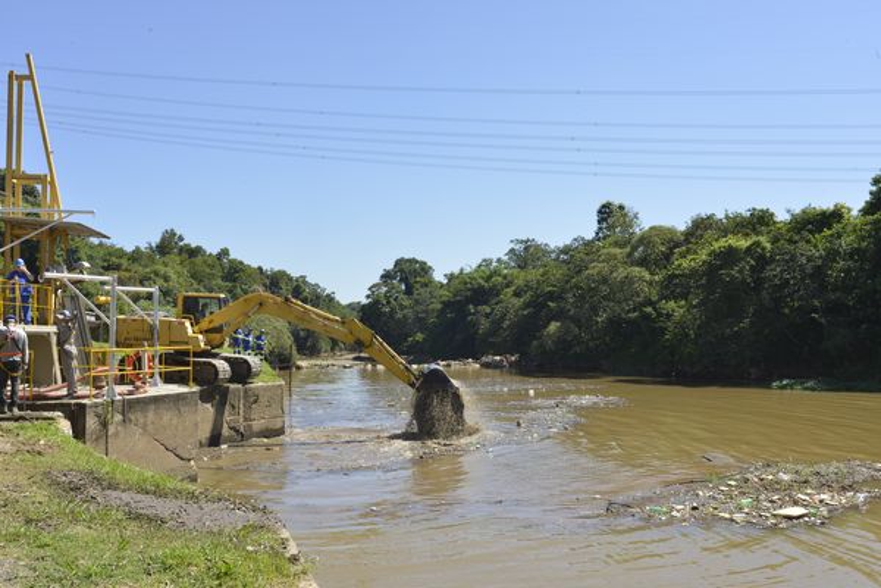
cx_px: 440
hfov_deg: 54.4
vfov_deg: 37.9
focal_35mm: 35
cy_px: 294
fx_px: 856
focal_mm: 35
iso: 400
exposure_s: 1/250
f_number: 14
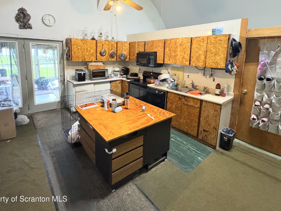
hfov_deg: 87.7
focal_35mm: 18
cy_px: 76
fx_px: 146
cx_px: 135
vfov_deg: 70.1
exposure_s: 1/60
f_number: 2.2
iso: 800
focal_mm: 2.22
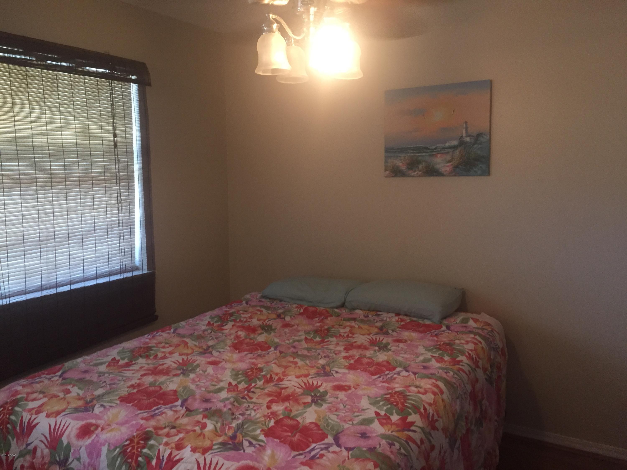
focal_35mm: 29
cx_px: 314
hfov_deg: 61.7
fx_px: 525
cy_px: 235
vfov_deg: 48.2
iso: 160
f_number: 2.2
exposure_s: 1/30
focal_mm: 4.15
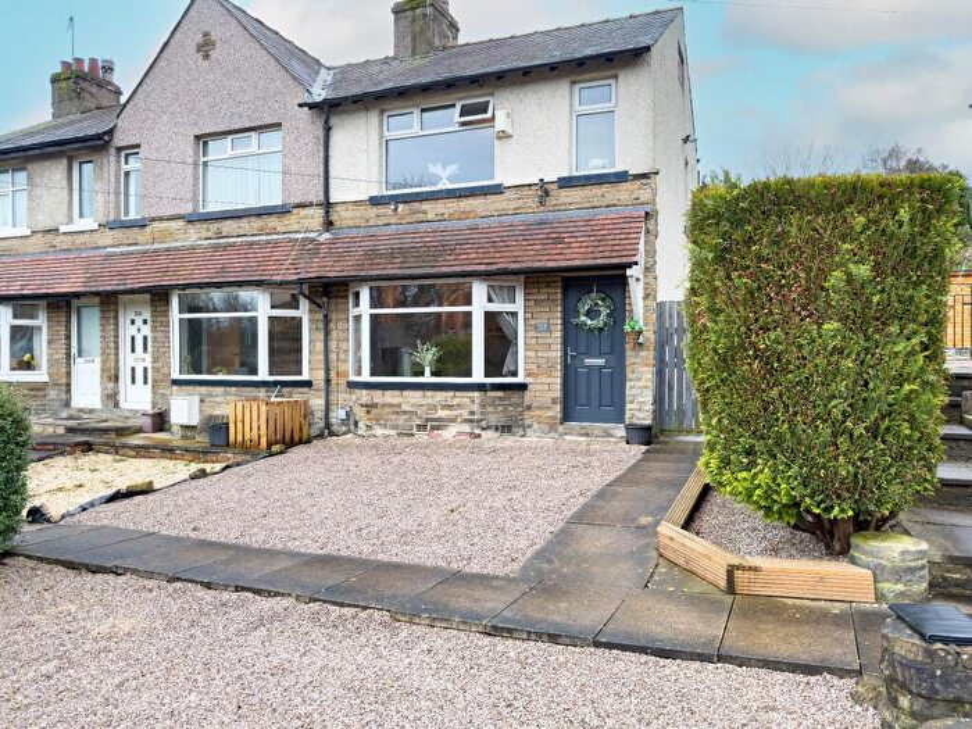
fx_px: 674
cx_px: 486
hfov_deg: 71.6
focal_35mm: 24
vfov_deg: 56.8
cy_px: 364
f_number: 1.8
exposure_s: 1/190
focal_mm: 6.76
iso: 64
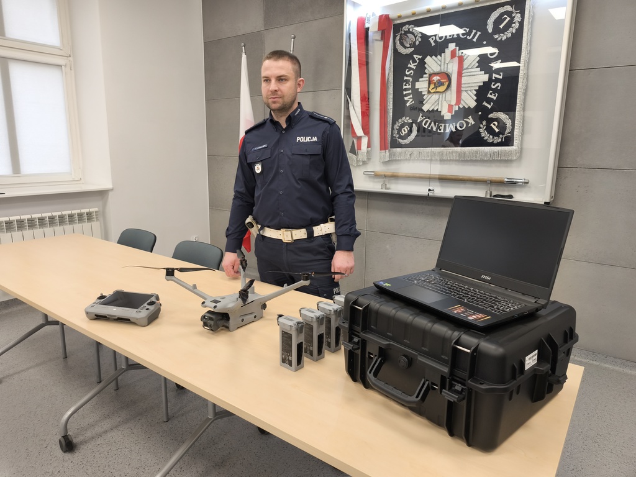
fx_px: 423
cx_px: 318
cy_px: 238
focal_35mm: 23
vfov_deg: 58.9
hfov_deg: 73.9
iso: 200
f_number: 1.6
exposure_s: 1/100
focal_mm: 6.57
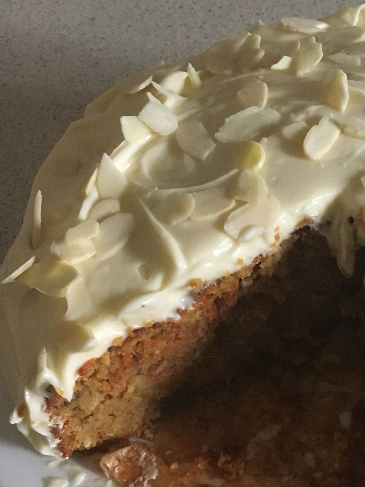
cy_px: 358
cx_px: 313
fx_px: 815
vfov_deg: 32.7
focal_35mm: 58
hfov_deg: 24.7
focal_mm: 4.15
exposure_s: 1/25
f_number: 2.2
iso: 200
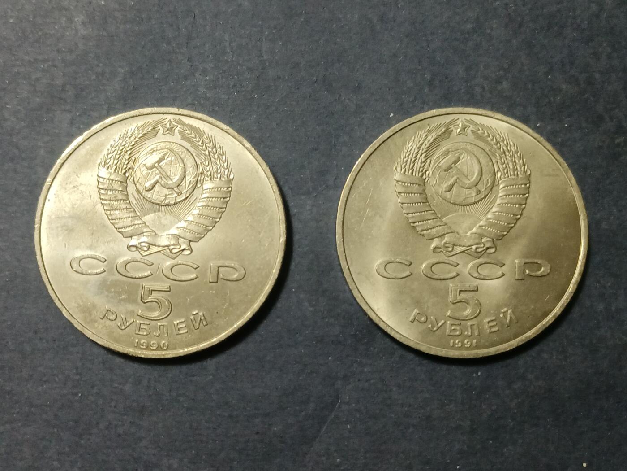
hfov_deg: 39.7
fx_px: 869
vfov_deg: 30.3
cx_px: 314
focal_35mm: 48
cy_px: 236
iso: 823
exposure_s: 1/30
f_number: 1.8
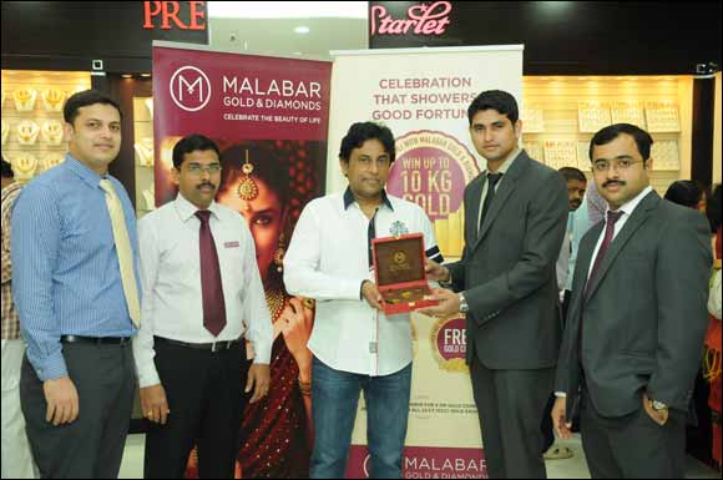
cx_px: 362
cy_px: 240
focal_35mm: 48
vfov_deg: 28.0
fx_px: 963
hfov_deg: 41.2
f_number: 6.3
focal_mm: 32
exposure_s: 1/250
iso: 1250
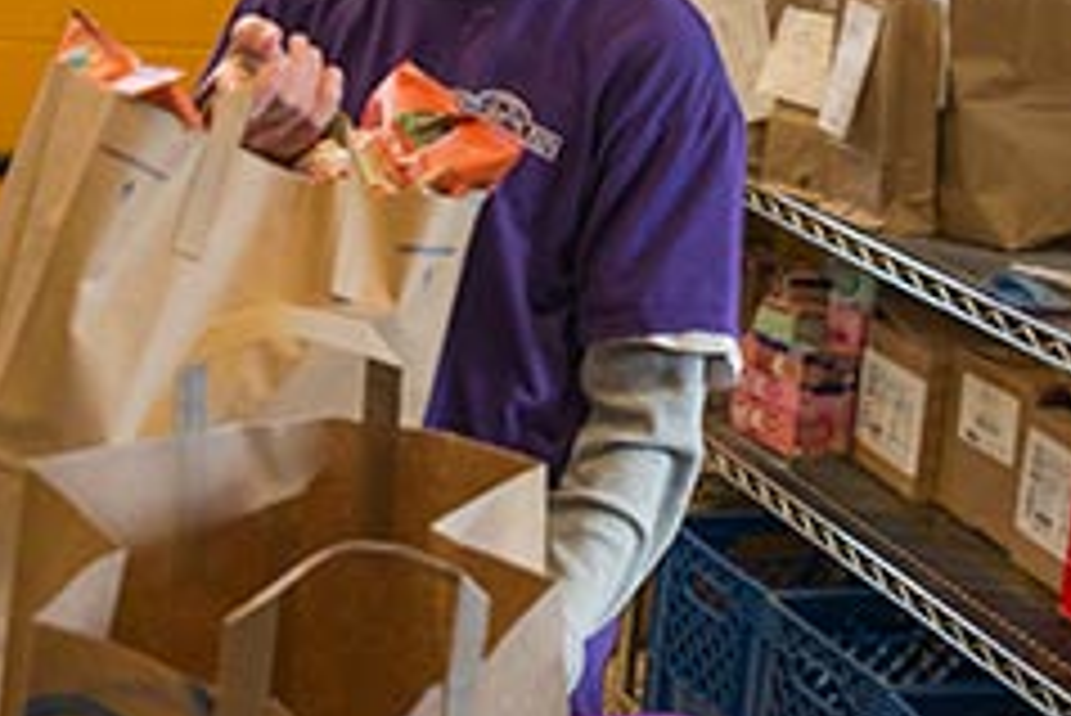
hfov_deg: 26.0
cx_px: 504
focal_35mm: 78
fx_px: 2322
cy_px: 335
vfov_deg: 17.5
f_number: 4.8
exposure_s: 1/180
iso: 1250
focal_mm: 32
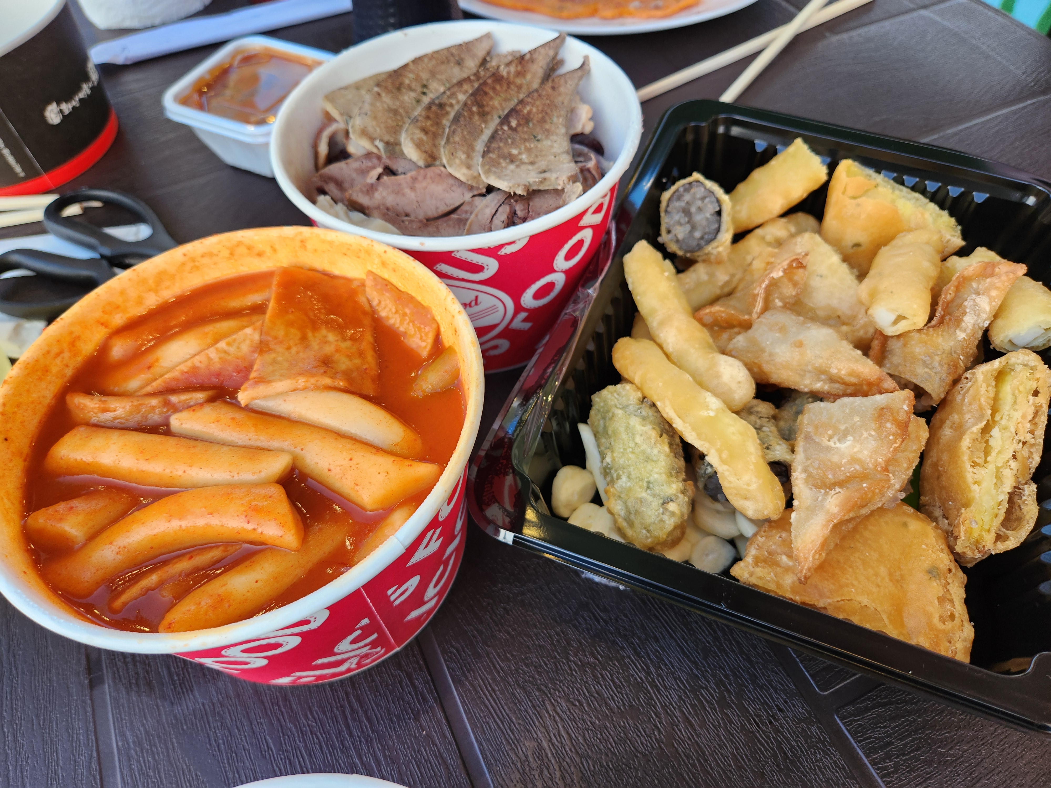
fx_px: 698
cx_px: 526
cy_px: 394
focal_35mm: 23
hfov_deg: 73.9
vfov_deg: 58.9
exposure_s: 1/120
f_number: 1.8
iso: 80
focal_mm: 5.4
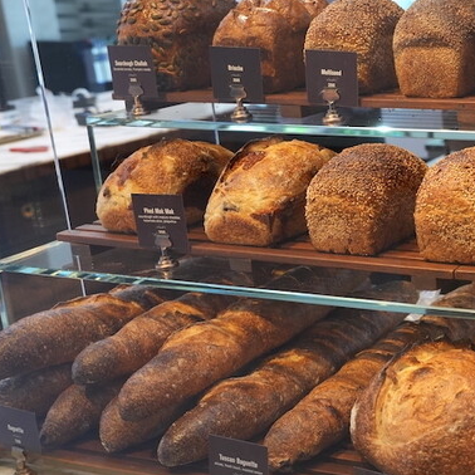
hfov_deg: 24.6
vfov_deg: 26.4
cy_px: 292
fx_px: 1009
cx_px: 525
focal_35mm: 65
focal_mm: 34
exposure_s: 1/100
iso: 1250
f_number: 5
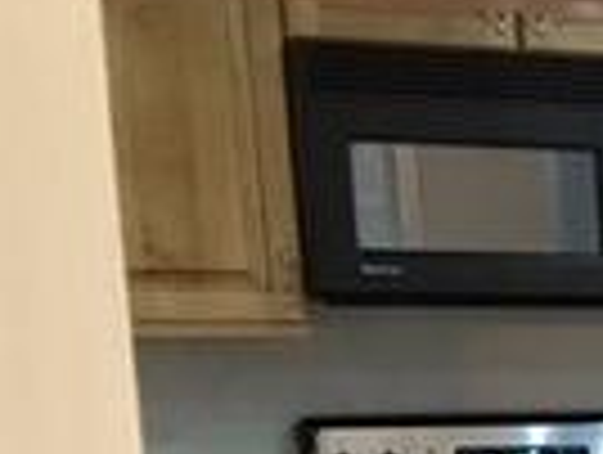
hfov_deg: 12.2
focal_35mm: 138
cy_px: 904
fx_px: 2408
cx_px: 1292
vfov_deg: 10.0
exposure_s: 1/15
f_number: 2.2
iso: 80
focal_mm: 4.15
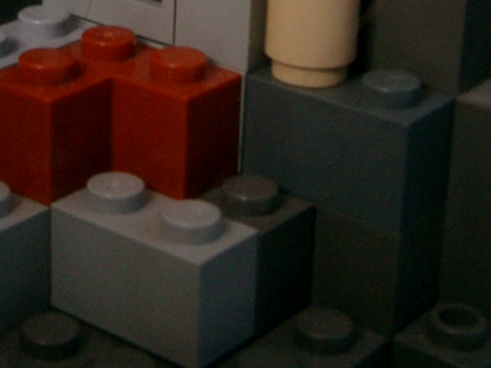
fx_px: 1447
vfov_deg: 14.1
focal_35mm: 102
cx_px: 84
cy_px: -71
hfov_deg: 19.0
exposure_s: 1/8
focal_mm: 7.6
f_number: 2.6
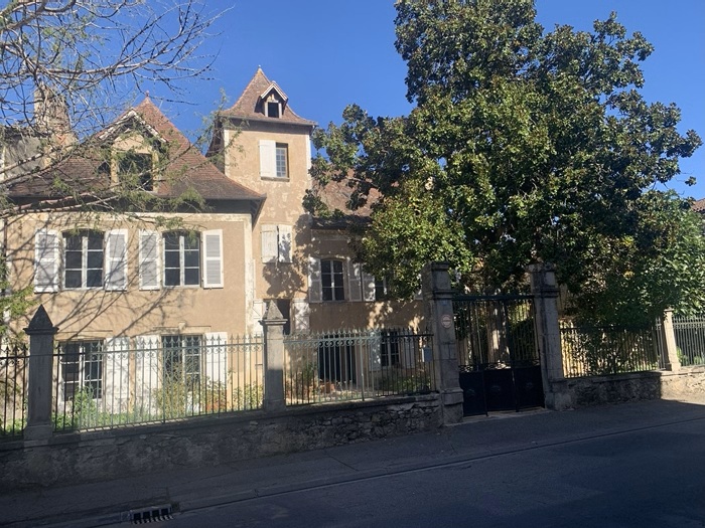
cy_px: 264
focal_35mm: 26
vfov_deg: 53.1
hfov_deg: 67.3
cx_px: 352
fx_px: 530
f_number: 1.8
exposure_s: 1/1427
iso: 25
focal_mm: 4.25
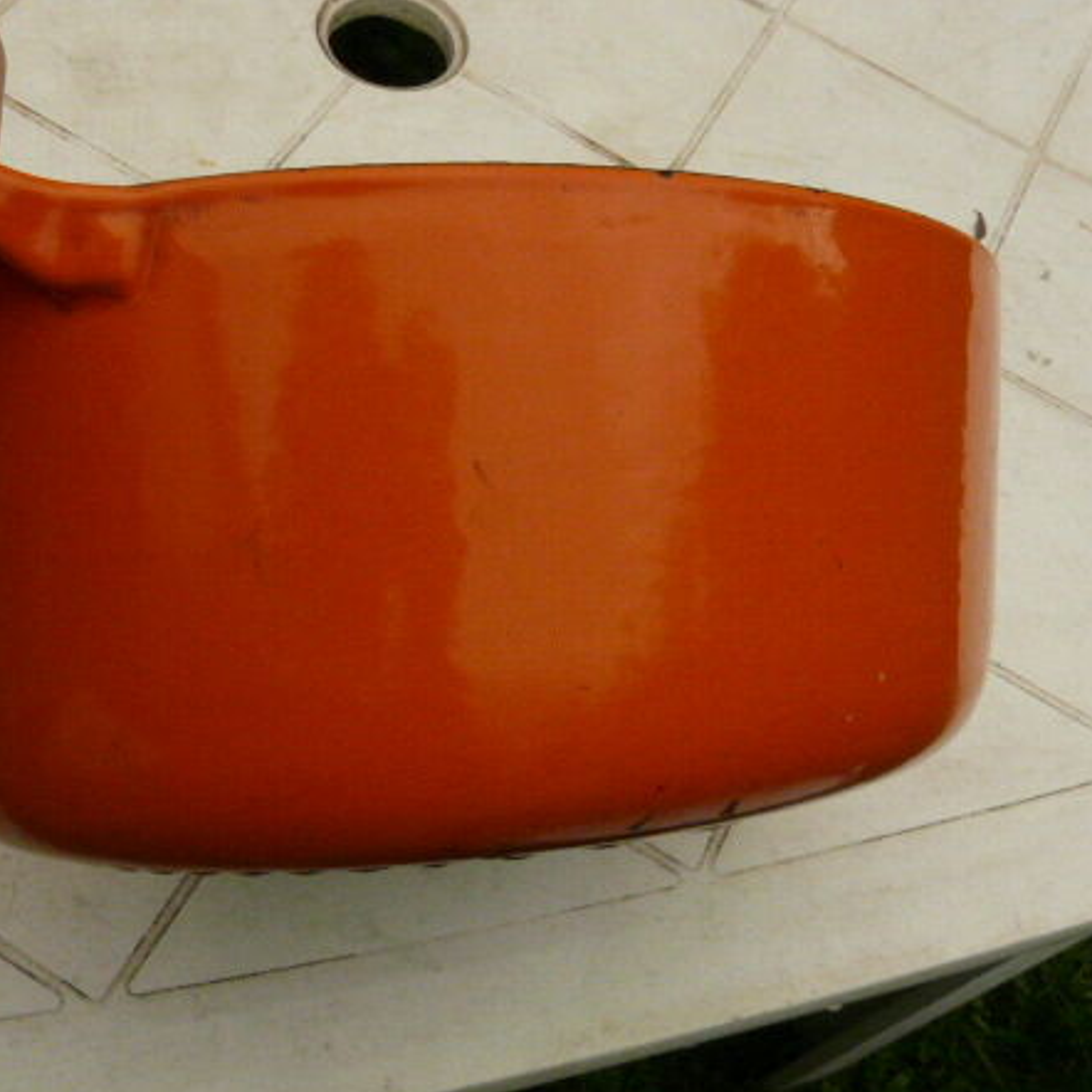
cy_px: 548
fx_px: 1463
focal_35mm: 41
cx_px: 388
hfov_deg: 40.5
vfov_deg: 40.9
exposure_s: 1/100
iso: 400
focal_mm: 4.6
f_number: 8
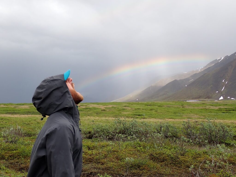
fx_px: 300
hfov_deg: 42.9
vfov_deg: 32.9
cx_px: 118
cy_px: 88
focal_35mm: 44
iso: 100
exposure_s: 1/400
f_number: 4
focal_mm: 7.84
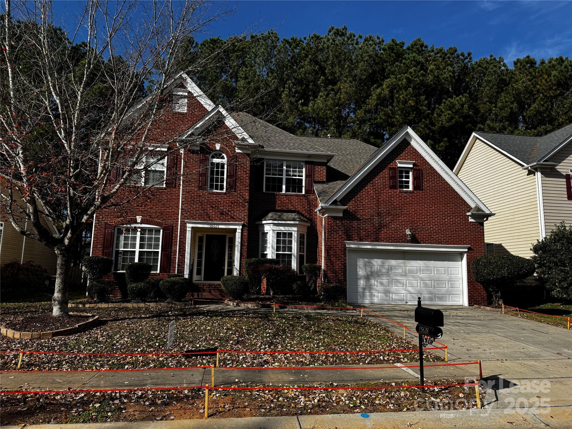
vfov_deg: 56.8
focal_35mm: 24
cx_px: 286
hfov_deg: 71.6
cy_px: 214
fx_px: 397
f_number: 1.78
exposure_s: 1/3802
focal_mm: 6.76
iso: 80
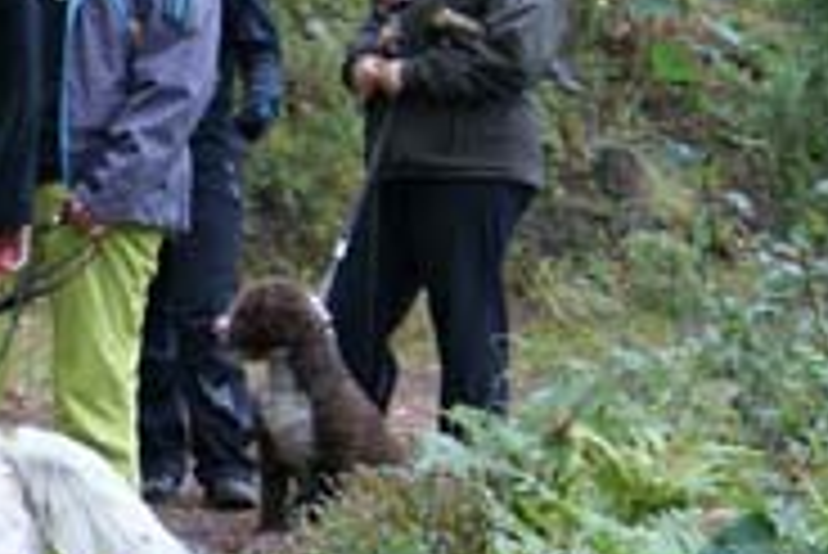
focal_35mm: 428
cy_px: 522
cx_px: -526
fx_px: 9851
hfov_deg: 4.8
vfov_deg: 3.2
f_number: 5.6
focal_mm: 70
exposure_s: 1/125
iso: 400
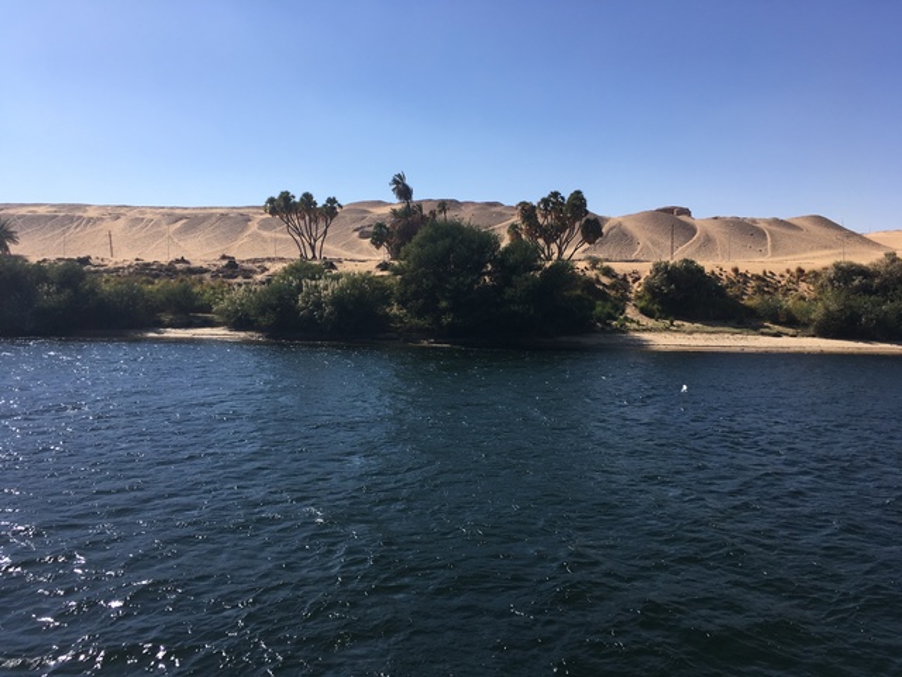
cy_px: 338
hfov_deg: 61.7
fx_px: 756
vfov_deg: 48.2
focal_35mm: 29
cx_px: 451
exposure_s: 1/1972
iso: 25
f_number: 2.2
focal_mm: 4.15
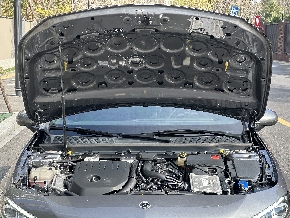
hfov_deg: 25.3
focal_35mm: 77
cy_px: 109
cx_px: 145
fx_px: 645
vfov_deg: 19.1
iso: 32
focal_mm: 9
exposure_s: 1/148
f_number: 2.8
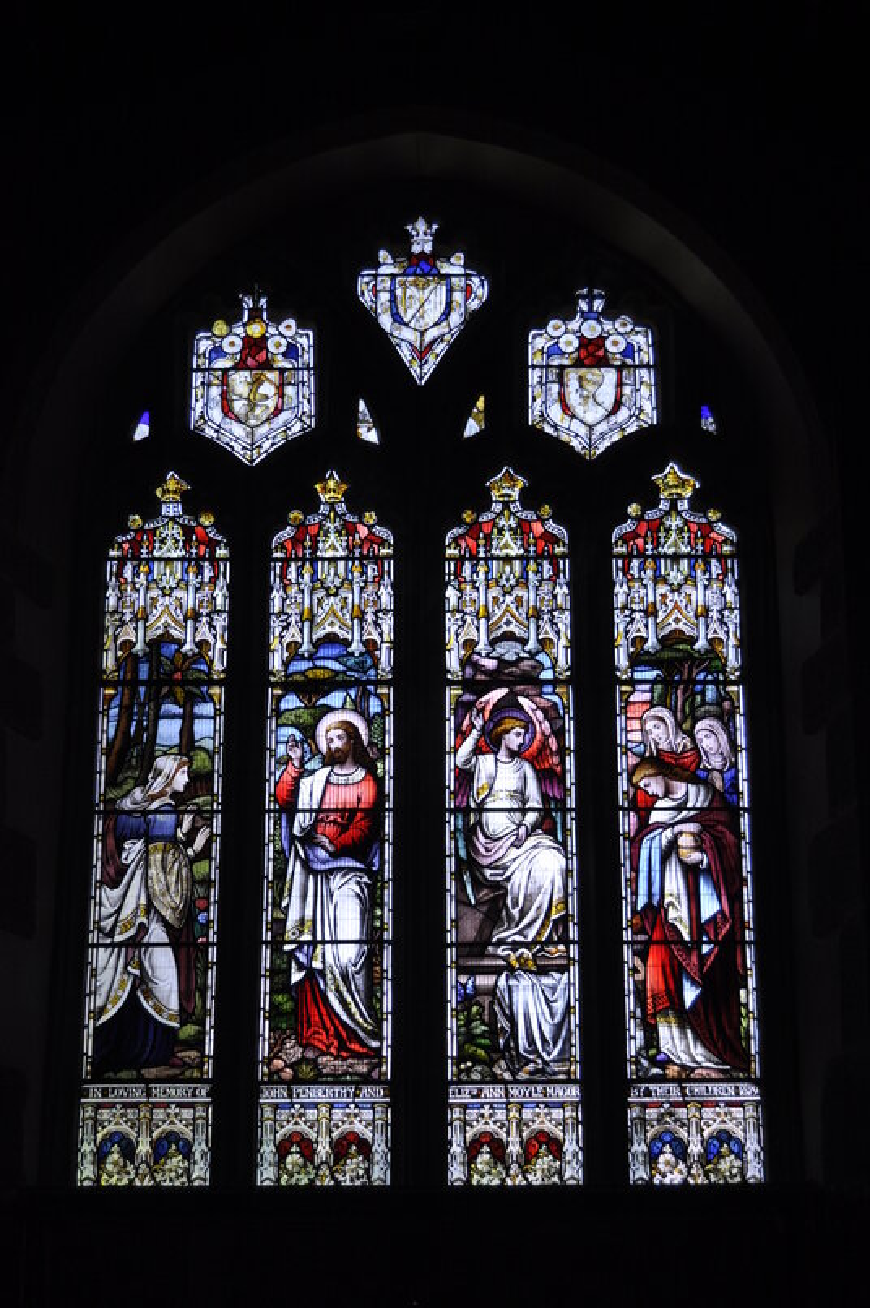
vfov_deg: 29.9
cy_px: 654
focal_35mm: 68
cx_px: 435
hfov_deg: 20.1
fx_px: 2451
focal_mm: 45
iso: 500
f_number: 5.3
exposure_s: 1/100
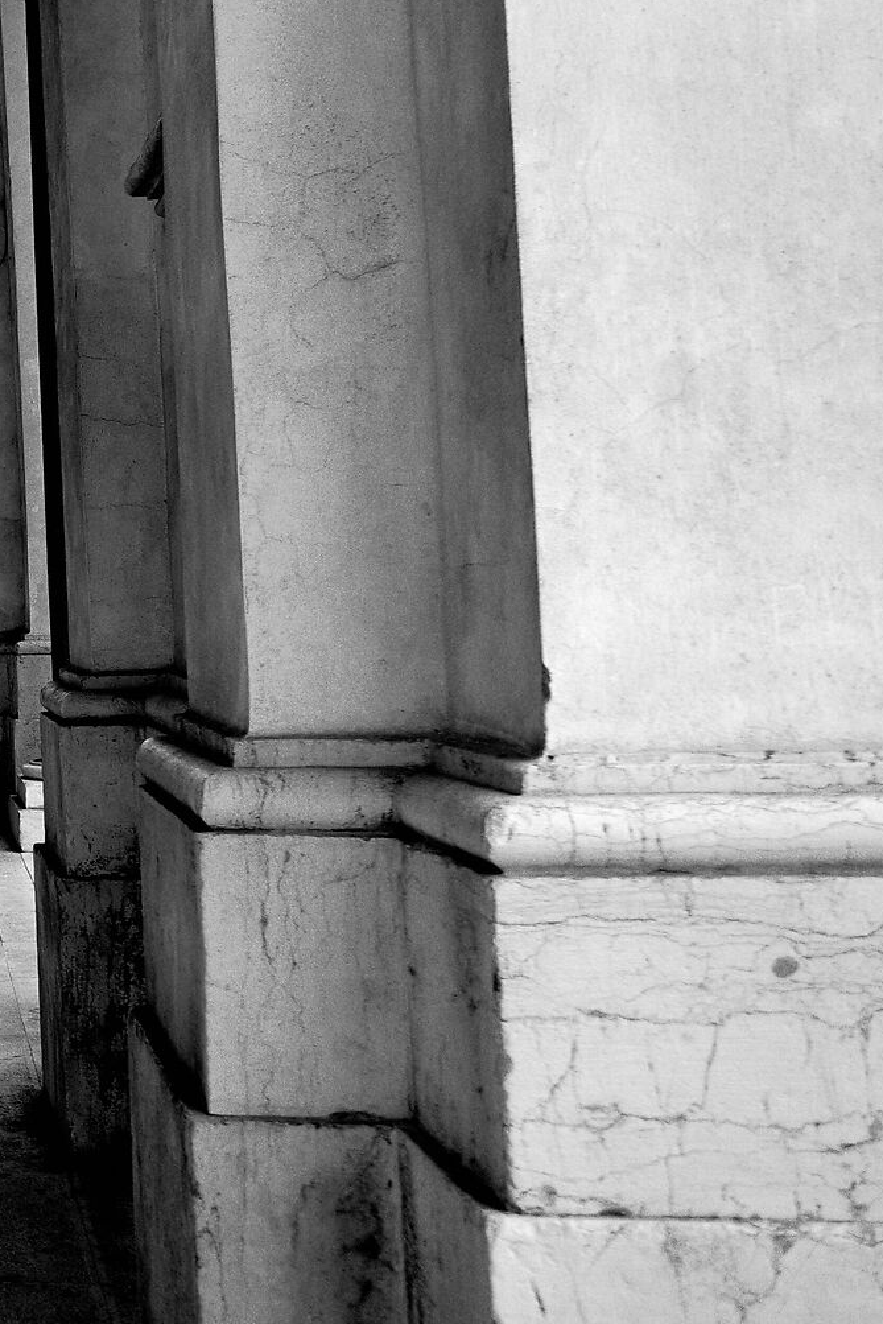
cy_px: 395
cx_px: -692
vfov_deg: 29.8
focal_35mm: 67
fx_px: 2464
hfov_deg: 16.9
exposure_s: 1/125
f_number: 2.8
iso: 200
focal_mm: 18.3
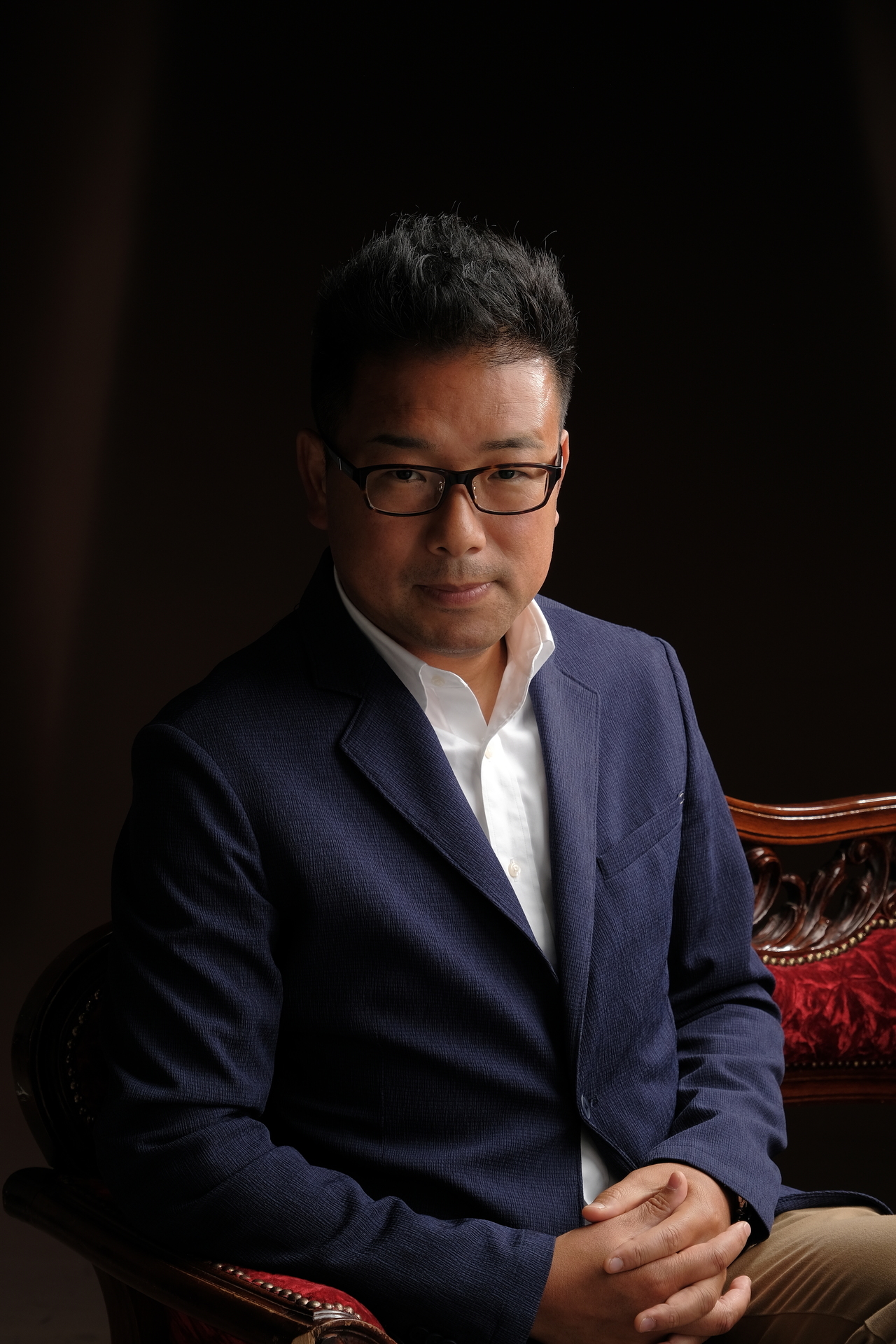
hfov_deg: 16.1
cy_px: 672
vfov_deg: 23.9
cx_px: 448
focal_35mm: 85
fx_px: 3173
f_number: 6.4
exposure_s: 1/125
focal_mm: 56.5
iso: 160
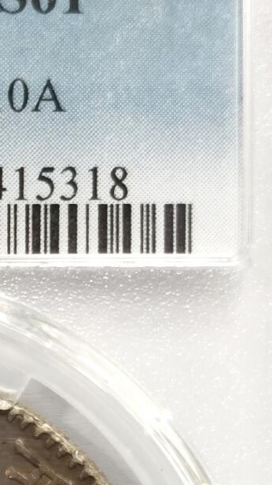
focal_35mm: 172
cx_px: -142
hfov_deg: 6.9
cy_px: 472
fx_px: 2208
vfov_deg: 12.4
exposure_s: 1/100
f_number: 16
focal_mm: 5.56
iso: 200
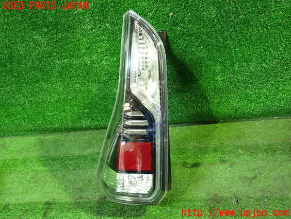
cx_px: 146
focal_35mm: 30
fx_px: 252
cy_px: 110
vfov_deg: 46.8
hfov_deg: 60.0
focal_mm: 5.4
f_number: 2.3
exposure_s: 1/30
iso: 640
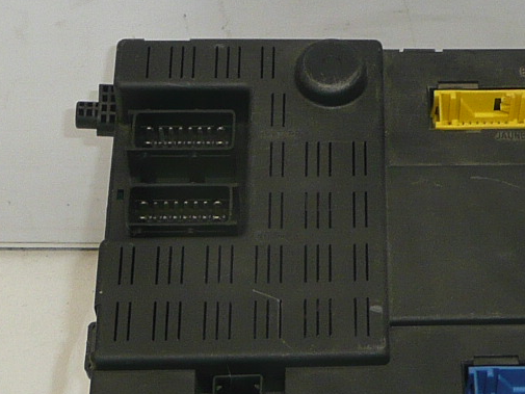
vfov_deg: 12.8
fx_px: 1729
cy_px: 6
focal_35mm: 114
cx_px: 385
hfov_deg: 17.2
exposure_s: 1/100
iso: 100
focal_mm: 4.9
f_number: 3.4
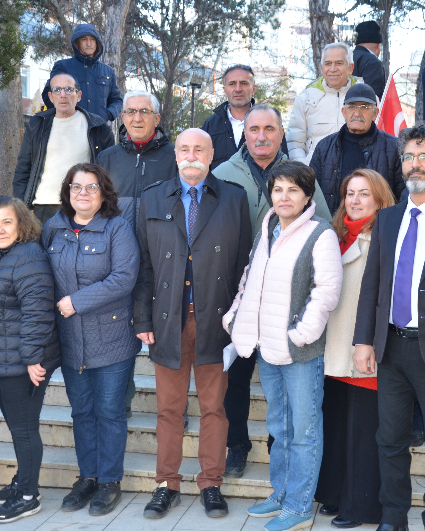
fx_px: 844
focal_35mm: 54
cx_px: 243
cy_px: 264
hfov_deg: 28.2
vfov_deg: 34.9
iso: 280
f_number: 4
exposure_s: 1/125
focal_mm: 25
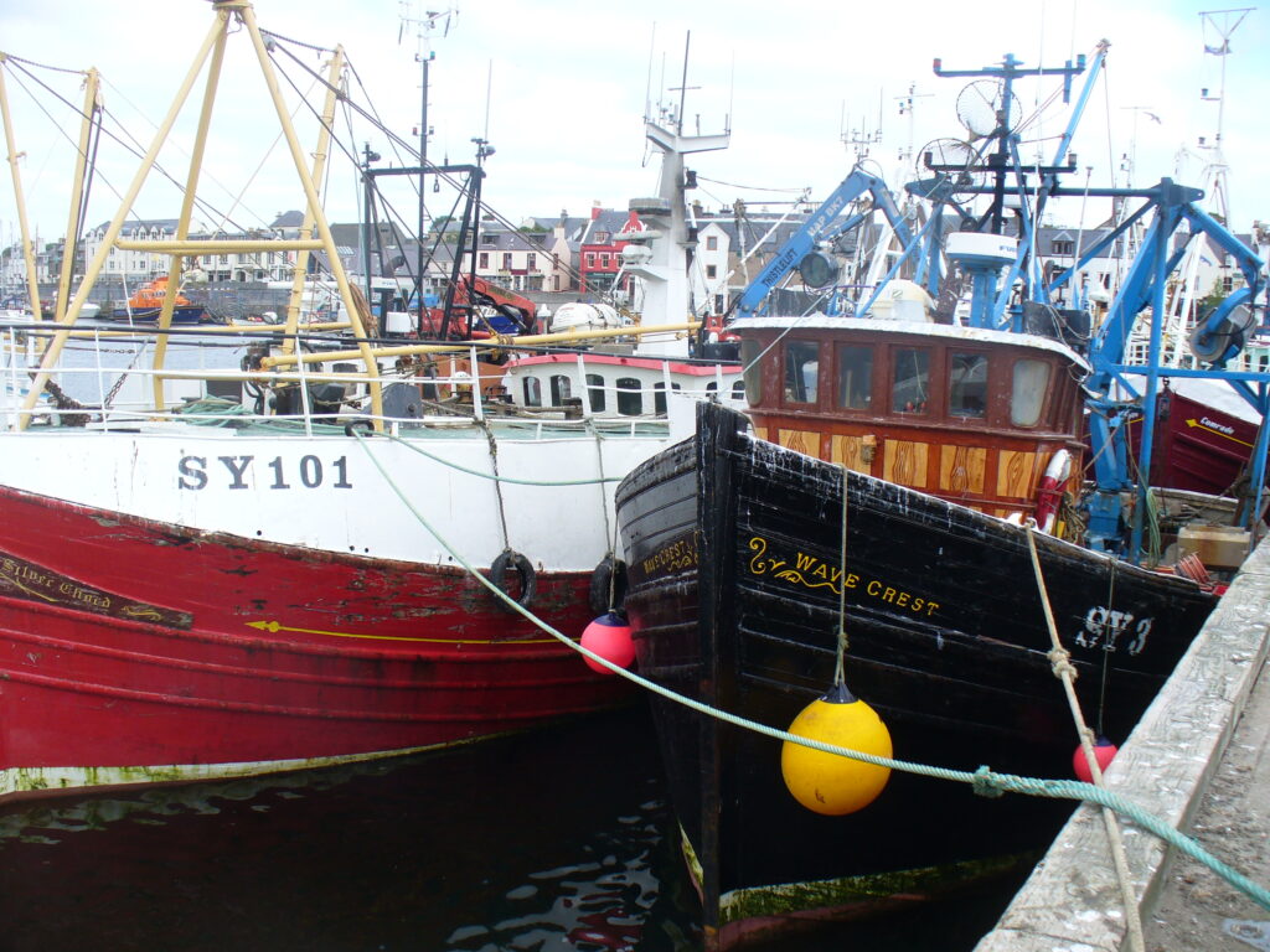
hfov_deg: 50.1
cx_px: 635
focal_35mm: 37
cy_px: 476
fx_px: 1357
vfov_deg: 38.7
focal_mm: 6.1
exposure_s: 1/125
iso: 80
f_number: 5.6
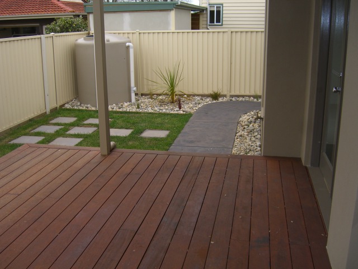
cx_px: 179
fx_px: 393
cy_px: 134
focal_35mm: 38
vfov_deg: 37.7
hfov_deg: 49.0
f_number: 2.8
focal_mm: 7.9
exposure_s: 1/320
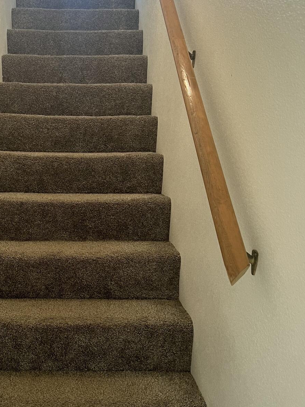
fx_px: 517
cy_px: 228
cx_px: 80
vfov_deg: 42.9
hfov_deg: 32.3
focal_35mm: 44
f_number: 1.5
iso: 125
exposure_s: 1/60
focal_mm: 5.7
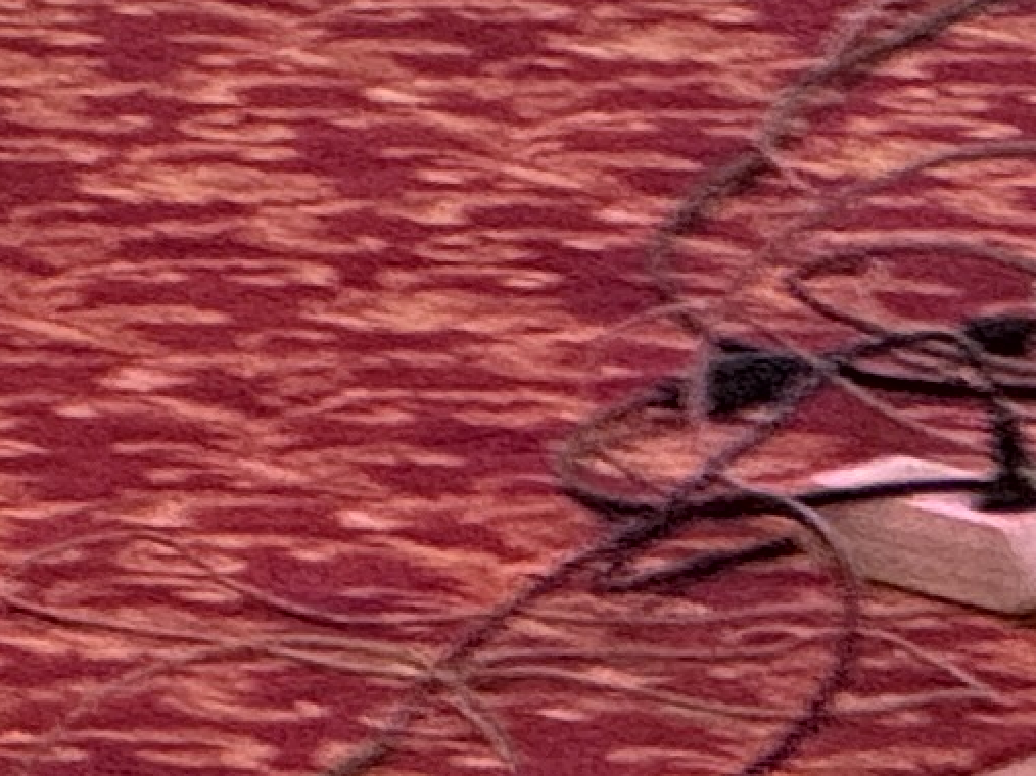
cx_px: -1449
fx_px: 18312
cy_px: -2038
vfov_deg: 2.4
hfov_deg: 3.2
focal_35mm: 612
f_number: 2.8
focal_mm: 9
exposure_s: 1/50
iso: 400
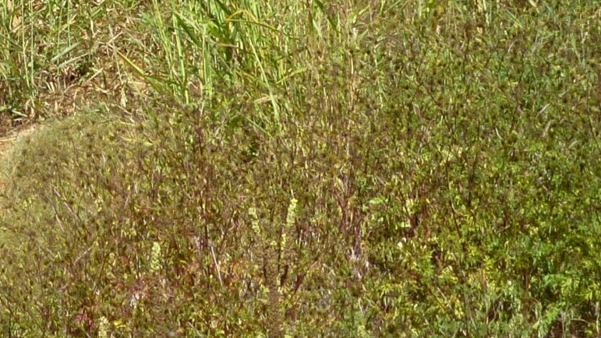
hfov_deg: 4.5
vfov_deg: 2.6
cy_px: -276
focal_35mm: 474
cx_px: -384
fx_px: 7555
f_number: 5.2
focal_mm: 23.4
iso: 100
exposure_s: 1/320
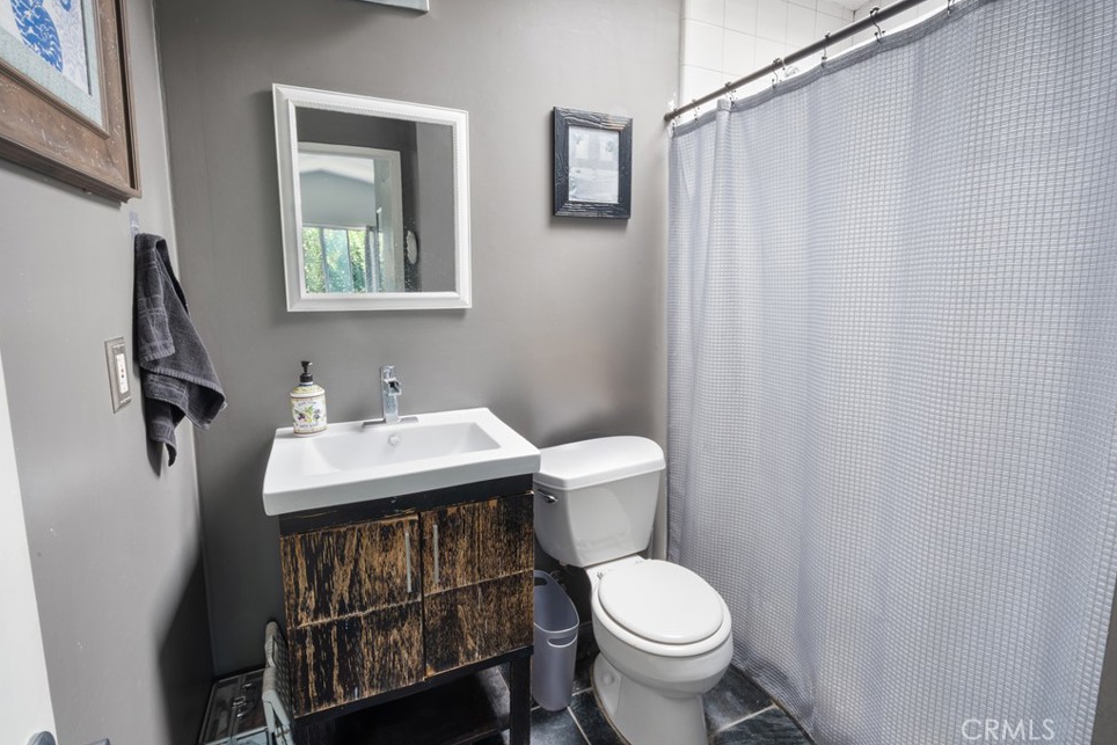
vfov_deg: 70.4
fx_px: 528
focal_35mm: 17
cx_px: 571
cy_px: 350
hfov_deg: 93.3
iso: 40
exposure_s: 30
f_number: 22
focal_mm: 16
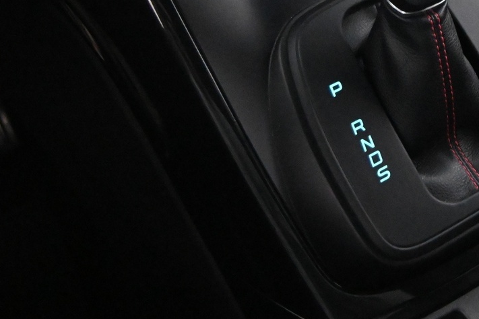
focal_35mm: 171
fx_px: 2275
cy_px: 50
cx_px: 454
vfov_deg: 8.0
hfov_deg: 11.9
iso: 11400
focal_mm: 50
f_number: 6.3
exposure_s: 1/80
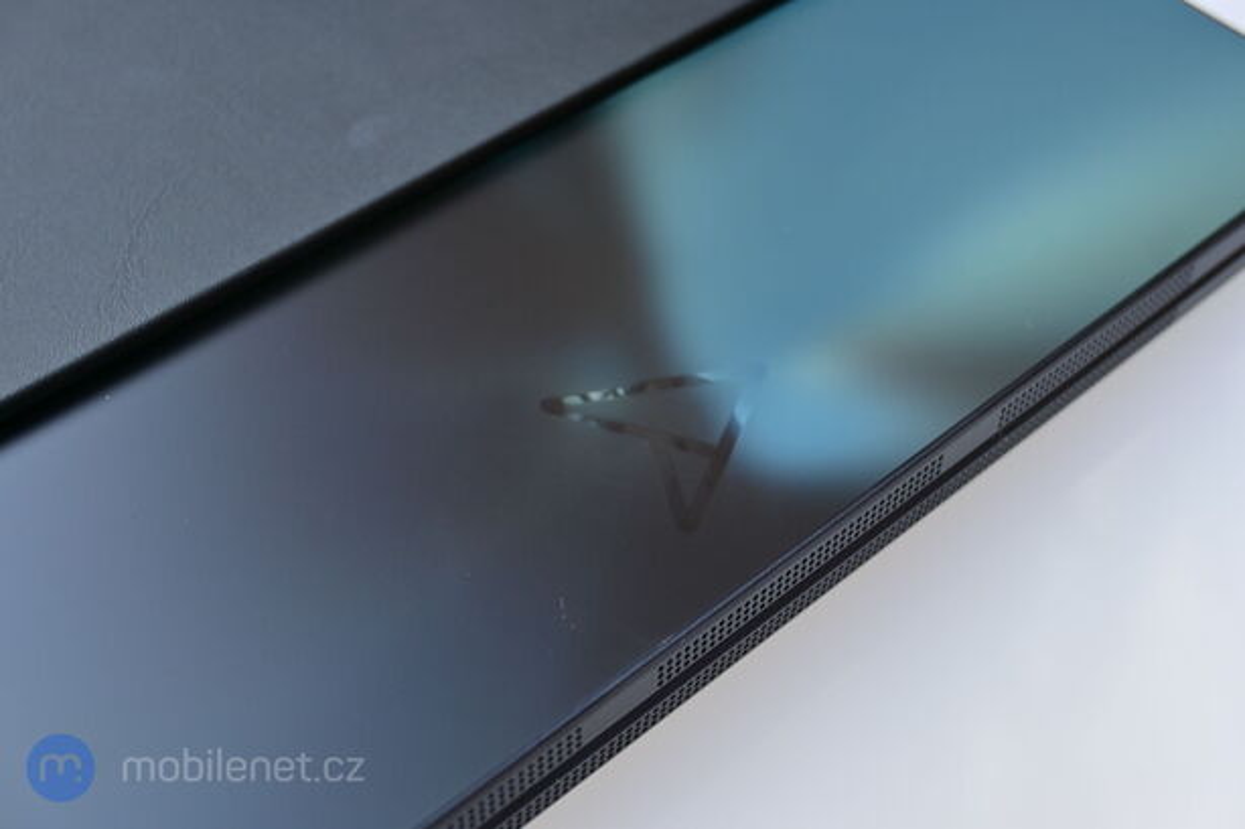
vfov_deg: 27.6
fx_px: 1685
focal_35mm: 49
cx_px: 622
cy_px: 414
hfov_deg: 40.5
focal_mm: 32.5
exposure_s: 1/60
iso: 100
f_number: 5
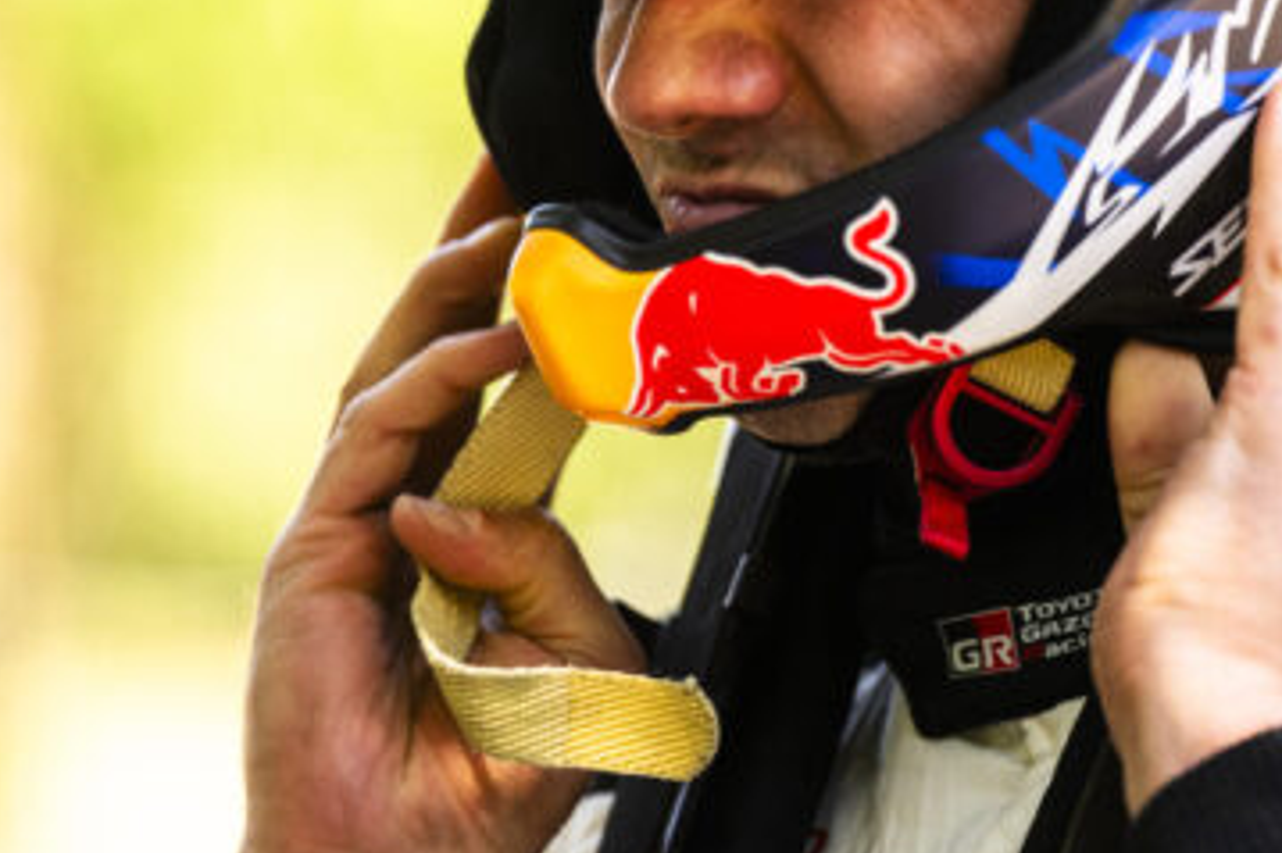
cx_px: 837
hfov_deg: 5.1
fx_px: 14380
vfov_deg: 3.4
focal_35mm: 404
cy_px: 73
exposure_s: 1/1250
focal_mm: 200
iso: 800
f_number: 2.8
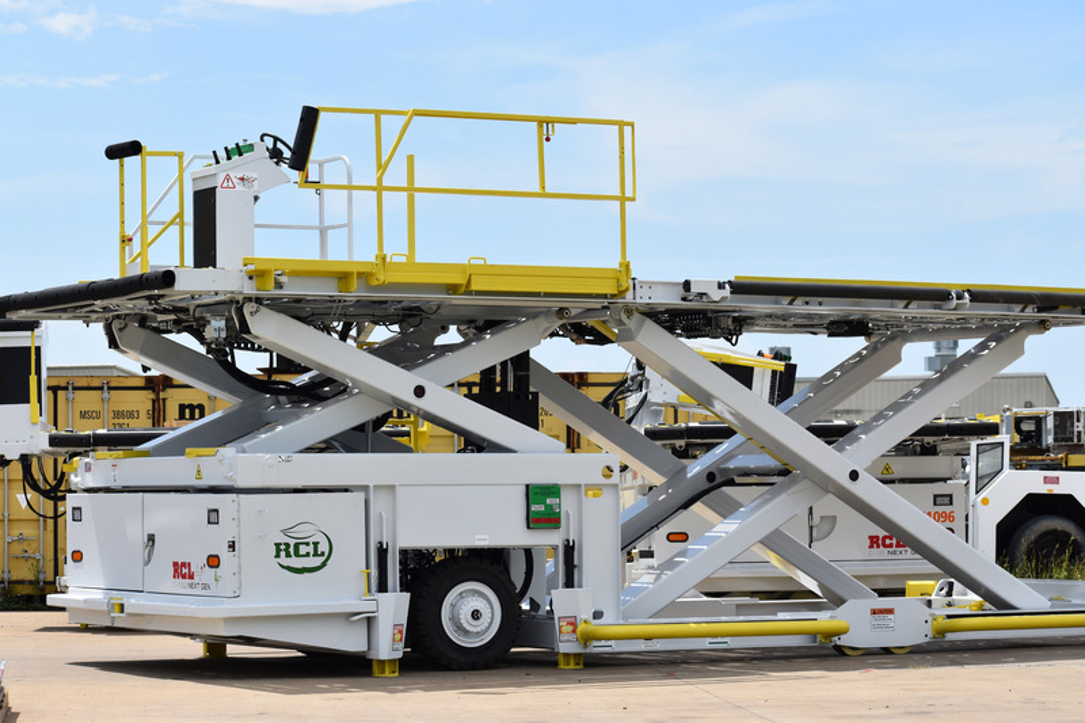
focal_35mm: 105
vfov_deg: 13.0
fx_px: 3164
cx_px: 542
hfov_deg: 19.5
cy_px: 362
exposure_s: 1/500
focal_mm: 70
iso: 140
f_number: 8
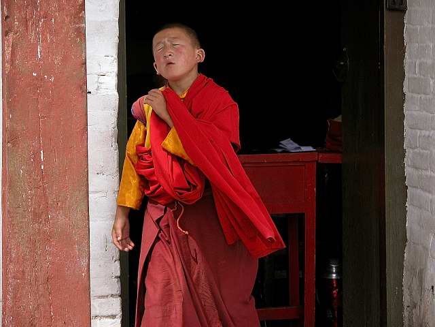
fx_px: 1860
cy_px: 164
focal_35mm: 148
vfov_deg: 10.0
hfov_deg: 13.3
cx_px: 218
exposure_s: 1/500
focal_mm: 37.7
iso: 100
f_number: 3.9
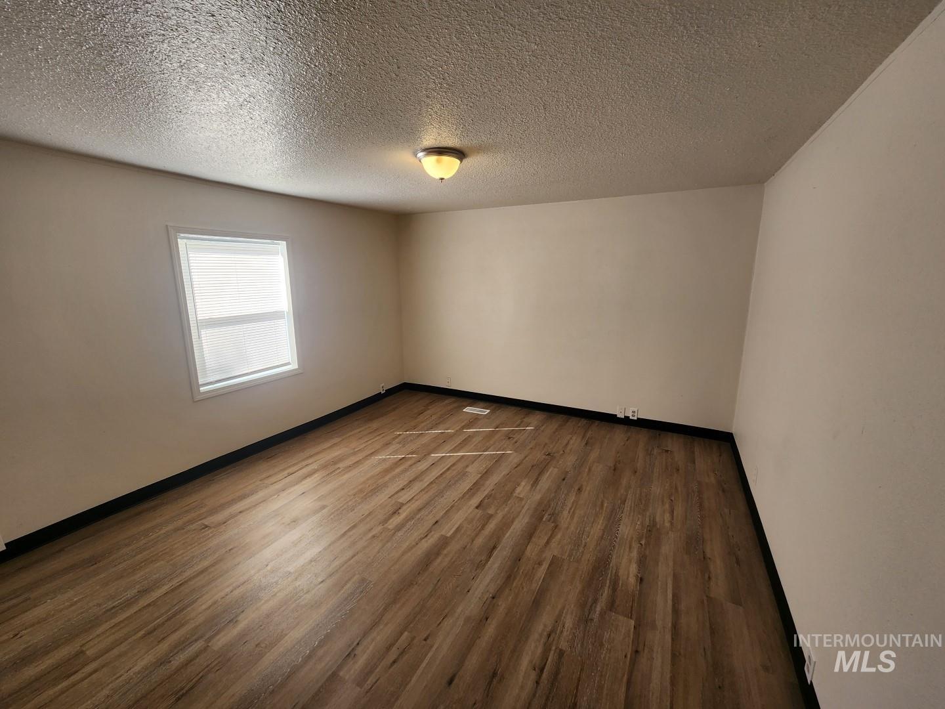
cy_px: 354
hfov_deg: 106.2
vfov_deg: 89.9
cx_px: 472
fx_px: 355
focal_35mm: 13
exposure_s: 1/60
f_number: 2.2
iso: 64
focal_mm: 2.2
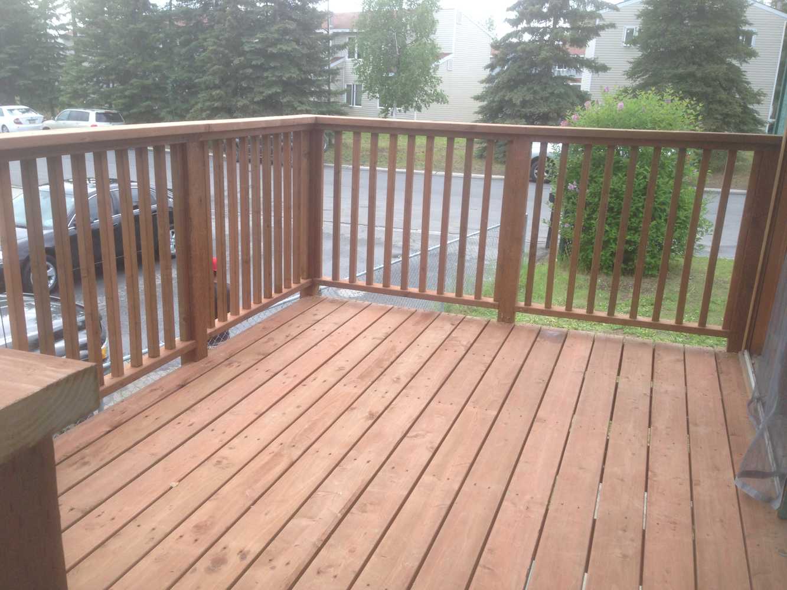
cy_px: 295
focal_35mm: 33
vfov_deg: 43.0
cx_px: 394
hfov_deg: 55.3
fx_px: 750
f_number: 2.4
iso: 50
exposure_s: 1/250
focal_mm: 4.12
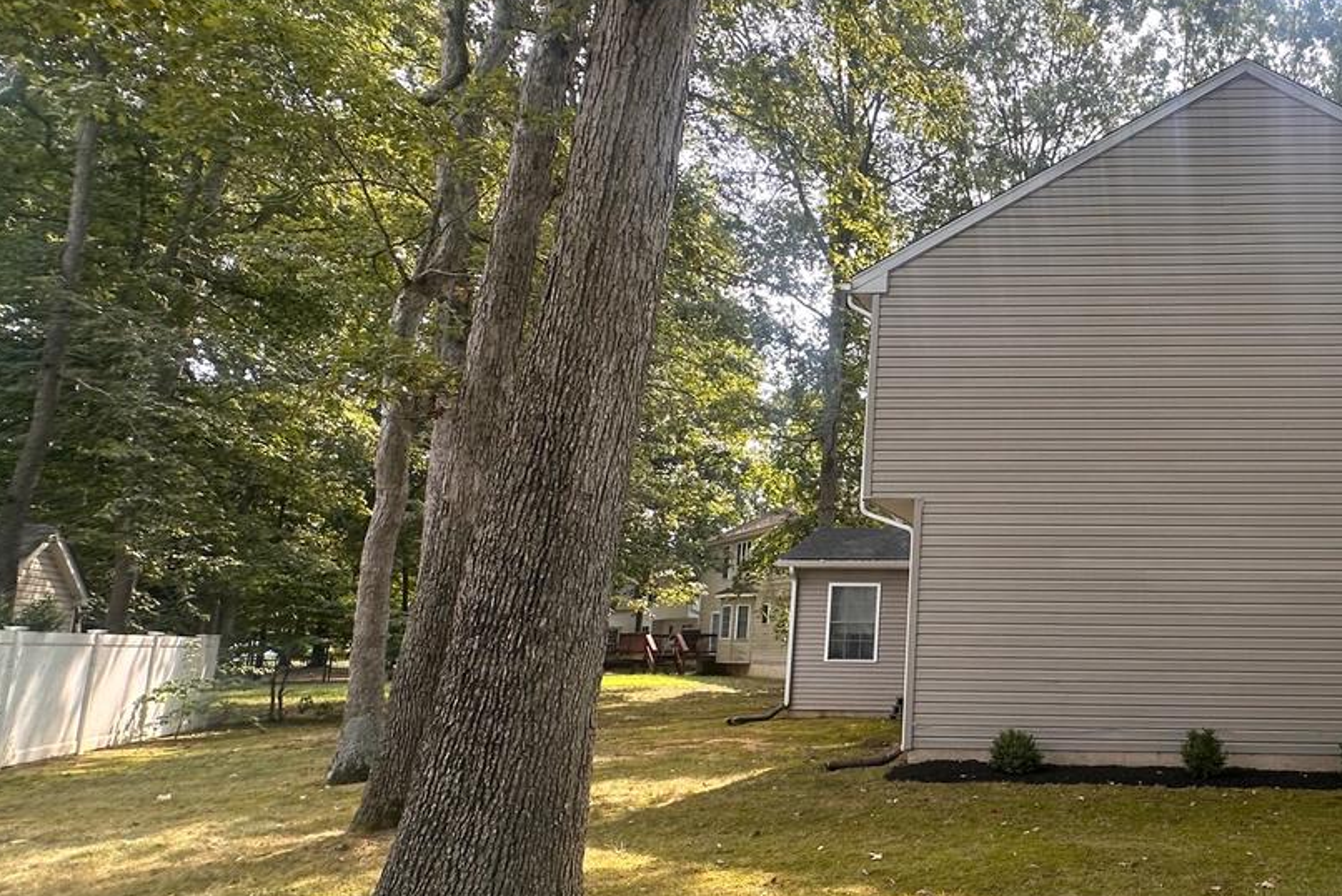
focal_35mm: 26
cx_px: 1136
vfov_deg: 49.5
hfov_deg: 61.5
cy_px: 508
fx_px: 970
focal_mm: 2.22
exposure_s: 1/246
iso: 40
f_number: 2.2
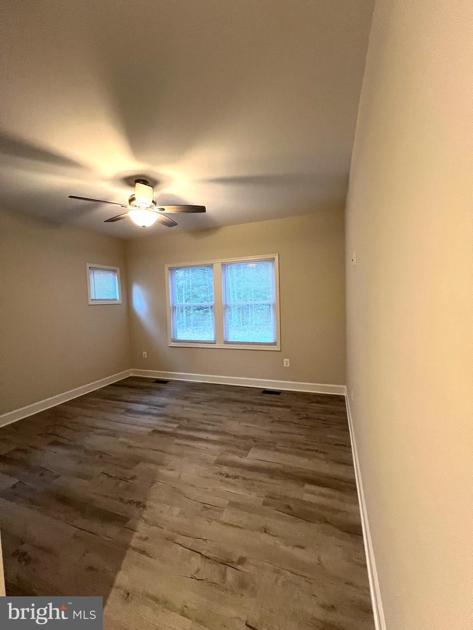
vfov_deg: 106.2
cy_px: 315
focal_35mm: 13
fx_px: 237
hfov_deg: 89.9
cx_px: 236
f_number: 1.8
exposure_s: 1/60
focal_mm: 1.57
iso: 320
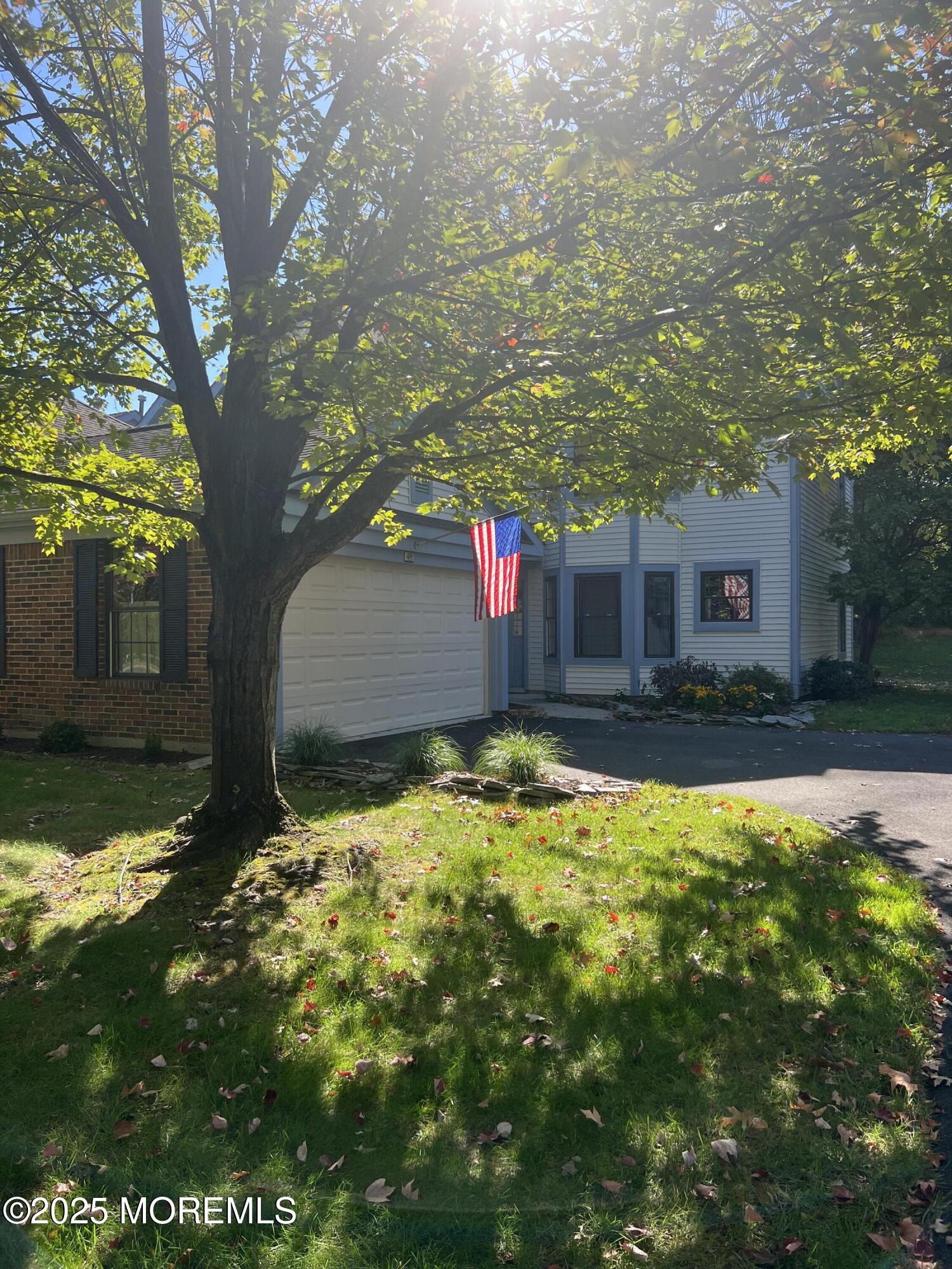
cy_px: 634
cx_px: 476
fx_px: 953
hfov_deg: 53.1
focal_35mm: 26
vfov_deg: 67.3
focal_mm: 5.7
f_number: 1.5
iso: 50
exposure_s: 1/1295
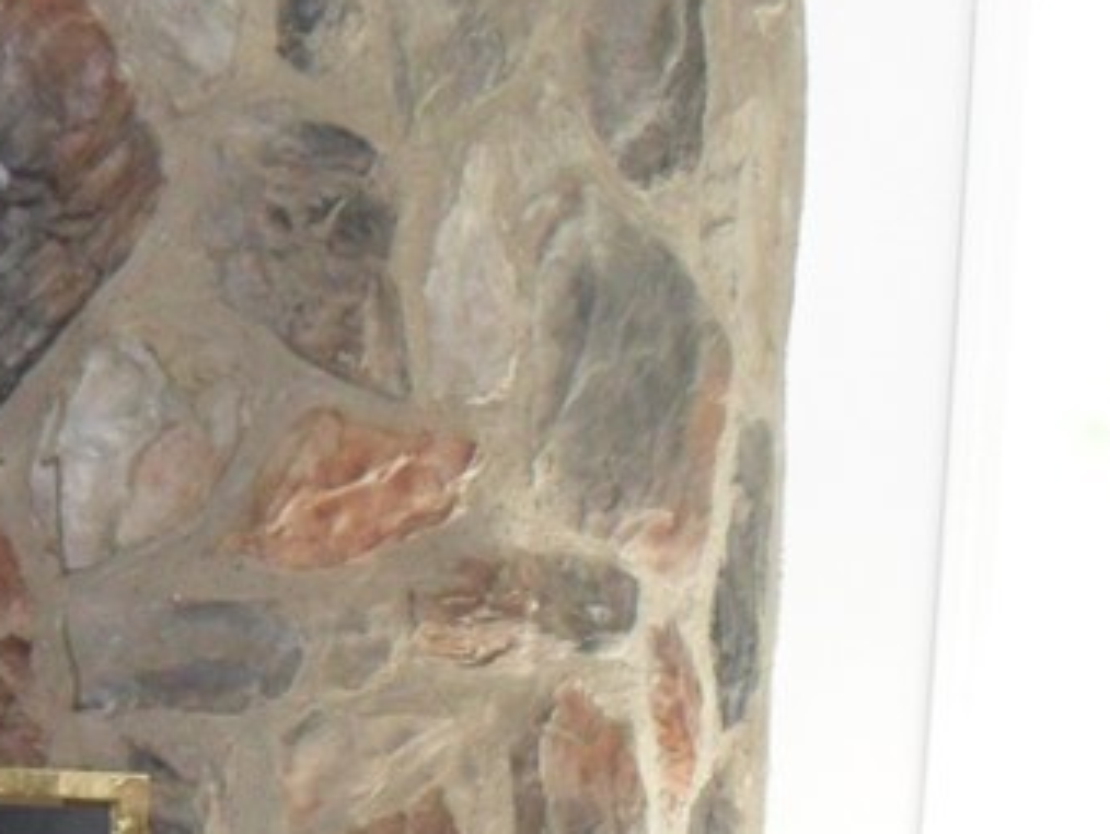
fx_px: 3401
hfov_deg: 17.7
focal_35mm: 106
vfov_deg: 13.9
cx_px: -207
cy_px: 745
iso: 240
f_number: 3
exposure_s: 1/45
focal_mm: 6.3
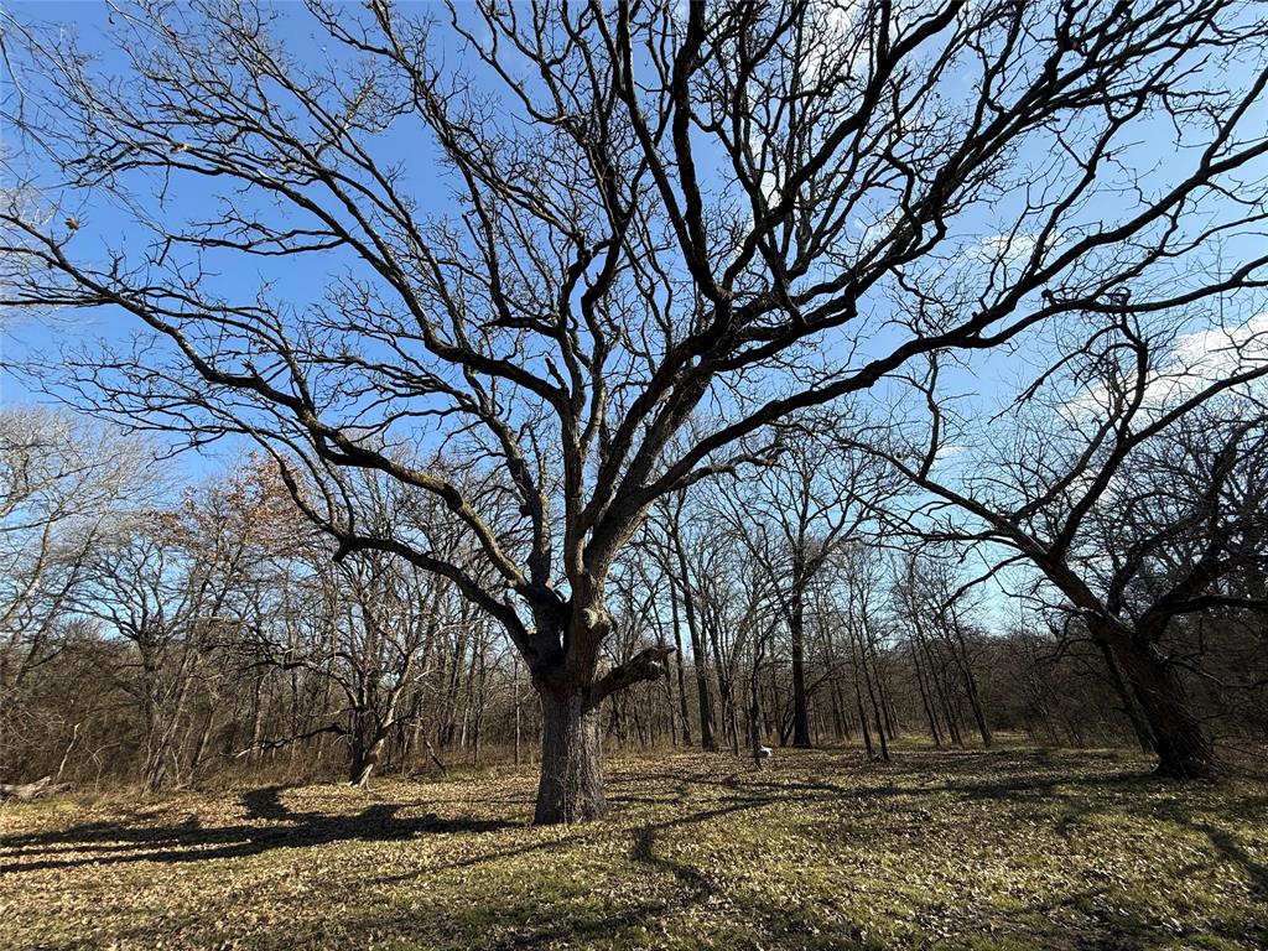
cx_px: 634
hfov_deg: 102.1
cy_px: 476
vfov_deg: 85.7
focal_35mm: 14
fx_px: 513
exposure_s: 1/901
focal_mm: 2.22
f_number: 2.2
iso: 50
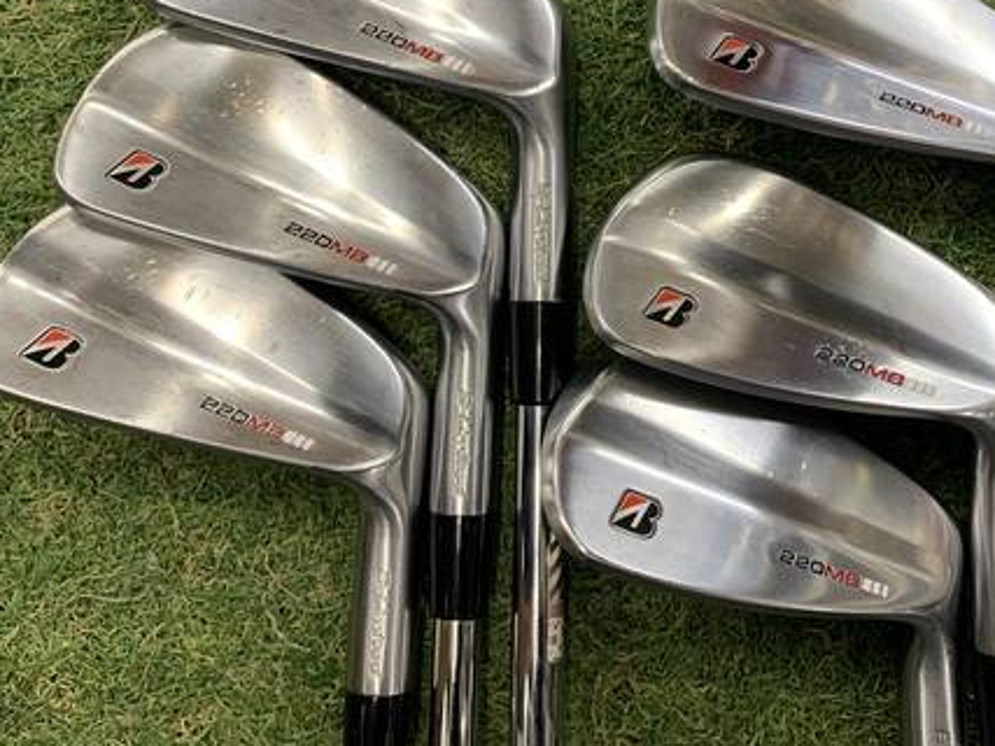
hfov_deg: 47.7
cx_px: 571
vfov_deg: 36.0
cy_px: 189
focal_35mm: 39
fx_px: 1121
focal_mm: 4.25
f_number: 1.8
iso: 125
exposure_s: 1/60
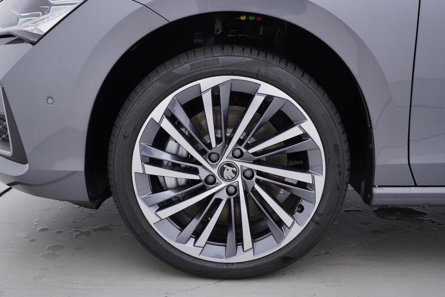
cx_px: 222
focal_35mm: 36
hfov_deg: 53.1
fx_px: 445
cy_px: 148
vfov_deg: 36.9
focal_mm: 24
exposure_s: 1/60
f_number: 3.5
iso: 125
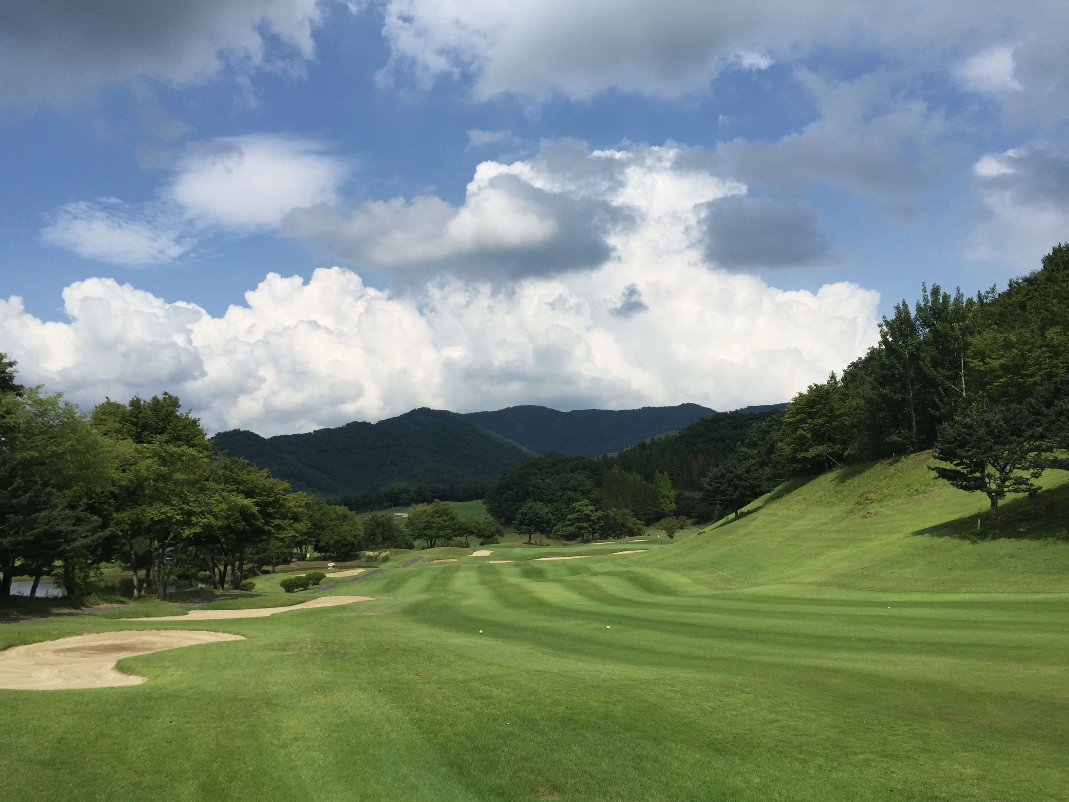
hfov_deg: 61.7
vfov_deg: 48.2
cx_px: 534
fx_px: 896
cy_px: 401
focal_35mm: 29
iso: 32
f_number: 2.2
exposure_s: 1/3968
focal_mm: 4.15
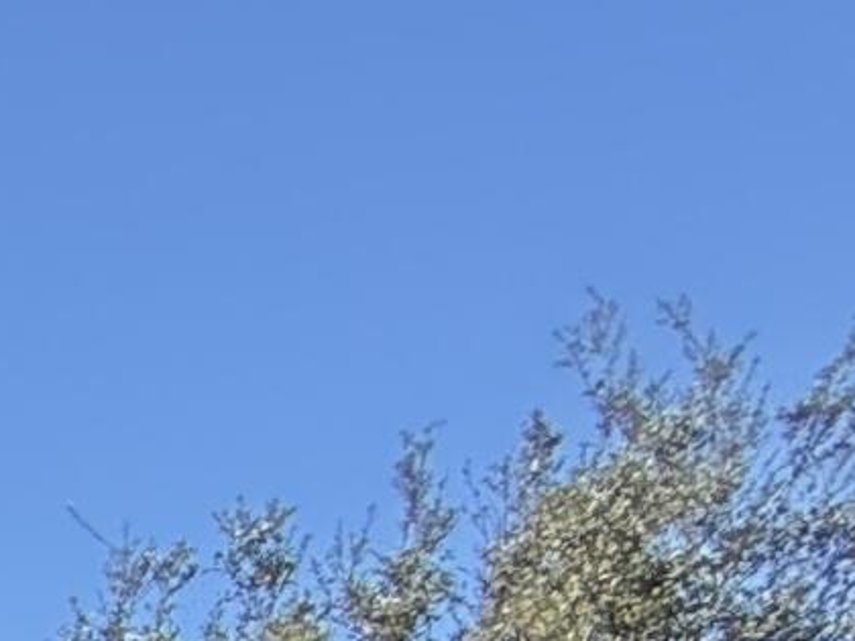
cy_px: 2153
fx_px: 2470
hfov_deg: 11.4
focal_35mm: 100
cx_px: -1710
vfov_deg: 9.6
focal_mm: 2.22
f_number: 2.2
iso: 50
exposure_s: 1/274
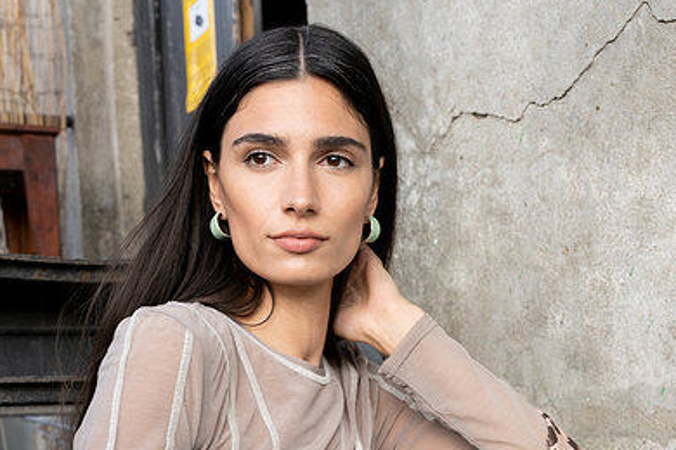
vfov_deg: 18.2
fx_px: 1296
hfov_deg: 29.2
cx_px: 357
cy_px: 605
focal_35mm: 69
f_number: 5.6
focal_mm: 31
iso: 320
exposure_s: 1/160
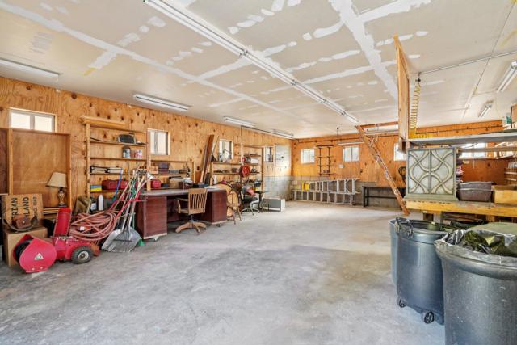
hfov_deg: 96.7
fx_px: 230
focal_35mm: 16
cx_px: 258
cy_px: 172
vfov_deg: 73.8
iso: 400
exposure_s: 1/1.67
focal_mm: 16
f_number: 8
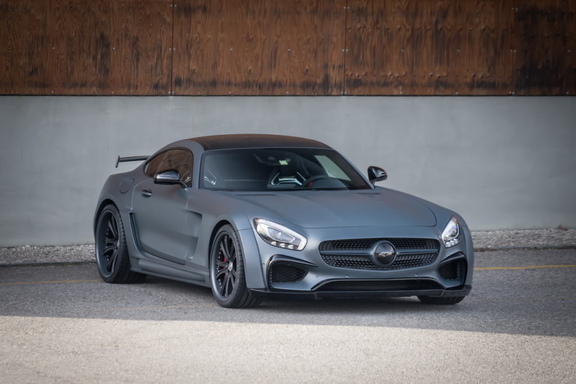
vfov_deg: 6.9
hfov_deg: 10.3
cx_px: 288
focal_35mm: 200
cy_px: 192
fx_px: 3199
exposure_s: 1/250
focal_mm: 200
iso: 640
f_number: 5
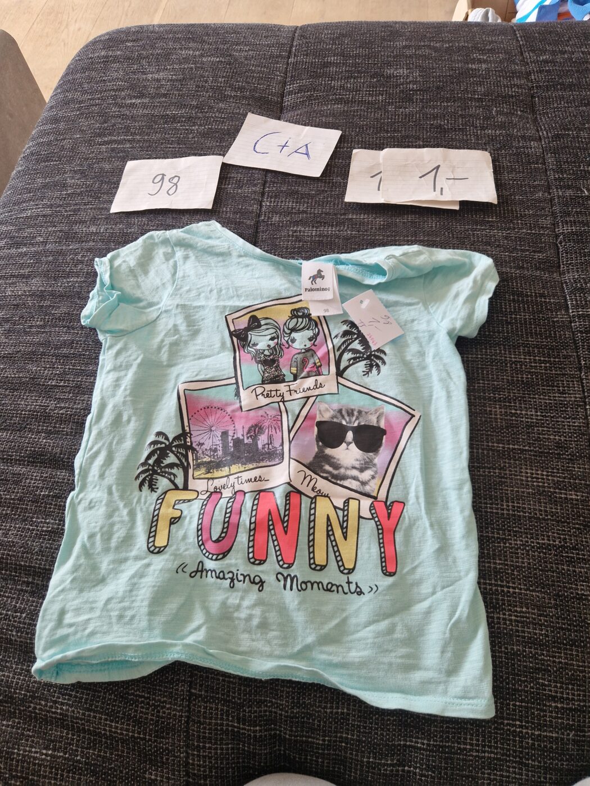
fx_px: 523
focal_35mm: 23
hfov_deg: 58.9
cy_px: 393
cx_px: 295
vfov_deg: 73.9
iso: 50
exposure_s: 1/100
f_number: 1.8
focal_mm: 5.4
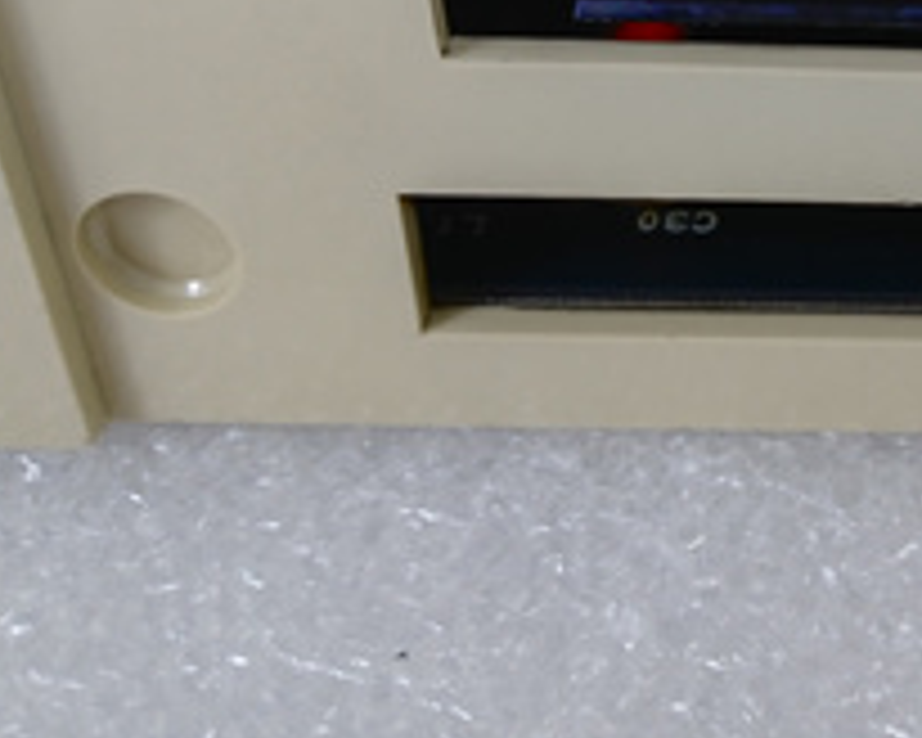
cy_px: 115
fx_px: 1692
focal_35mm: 62
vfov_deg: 24.1
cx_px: 1021
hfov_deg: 27.8
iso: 117
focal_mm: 3.44
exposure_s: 1/50
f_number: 2
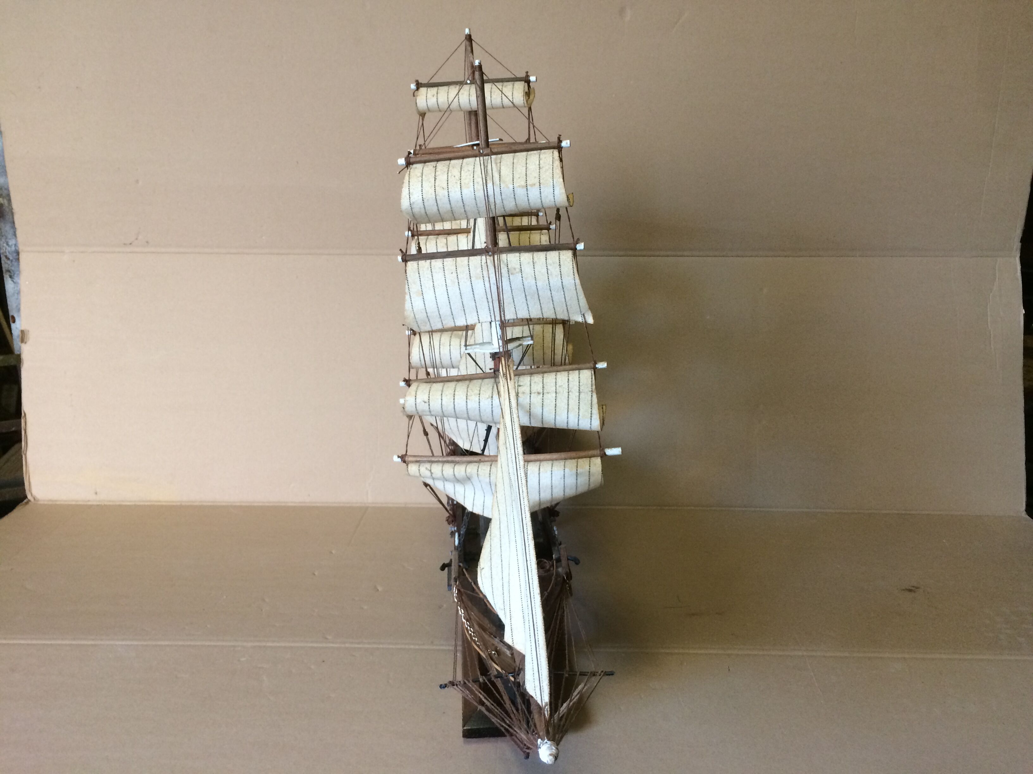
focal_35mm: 29
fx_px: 865
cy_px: 387
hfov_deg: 61.7
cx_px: 516
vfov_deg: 48.2
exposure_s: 1/33
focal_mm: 4.15
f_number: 2.2
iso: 200
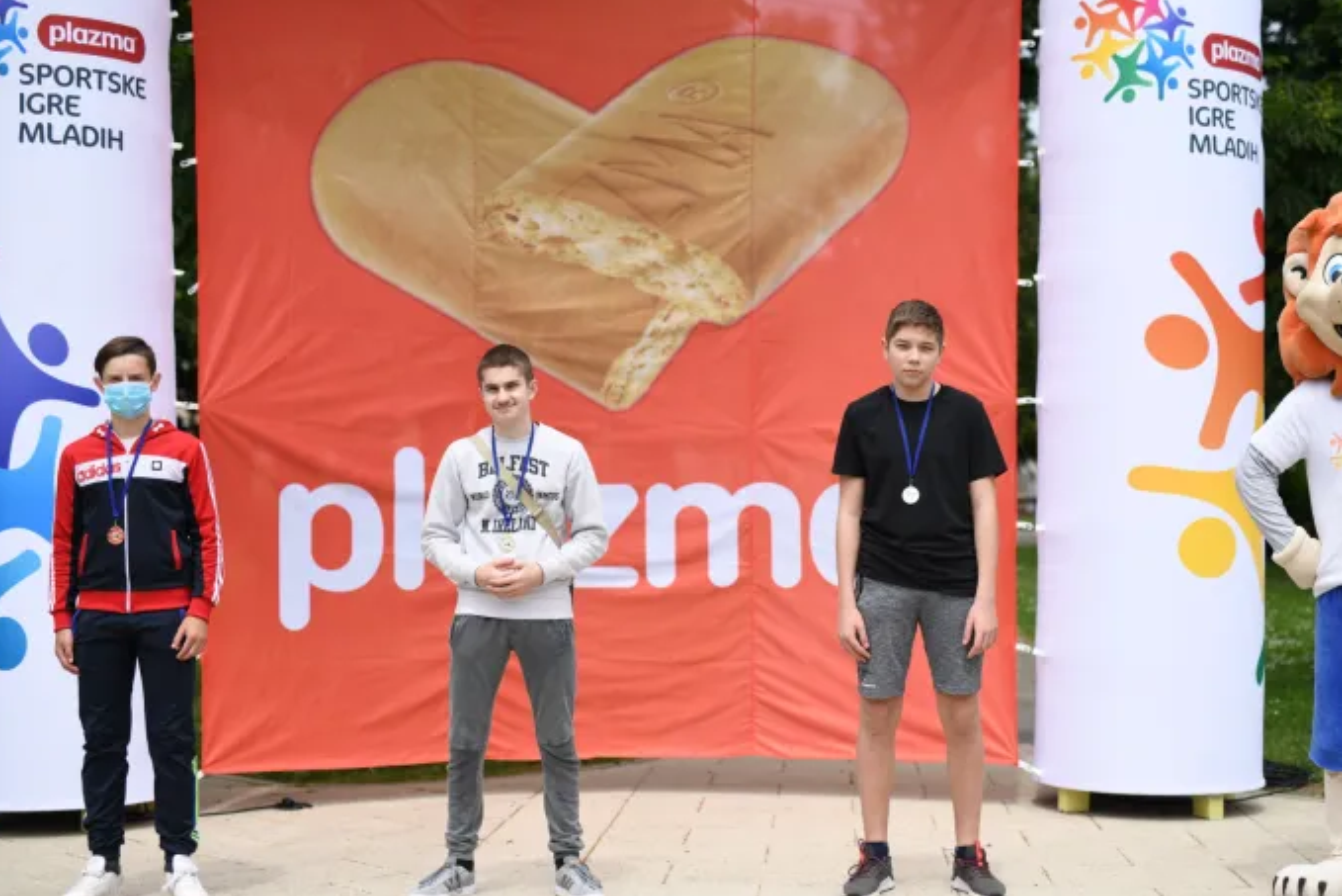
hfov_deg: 35.6
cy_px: 470
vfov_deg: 24.2
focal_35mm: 56
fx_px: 2088
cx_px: 737
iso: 125
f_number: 2.2
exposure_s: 1/4000
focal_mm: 50
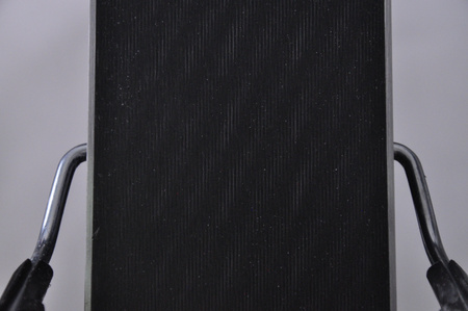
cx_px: 234
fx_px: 2045
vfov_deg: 8.7
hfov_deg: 13.1
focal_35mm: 158
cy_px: 156
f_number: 9.5
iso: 3200
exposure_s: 1/125
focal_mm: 105
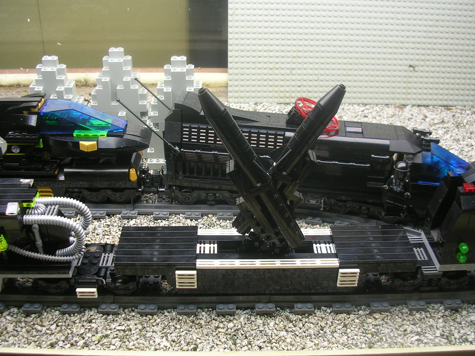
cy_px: 178
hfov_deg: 46.8
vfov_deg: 36.0
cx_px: 235
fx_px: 549
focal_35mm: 40
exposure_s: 1/77.9
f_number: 2.8
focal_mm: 5.8
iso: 50
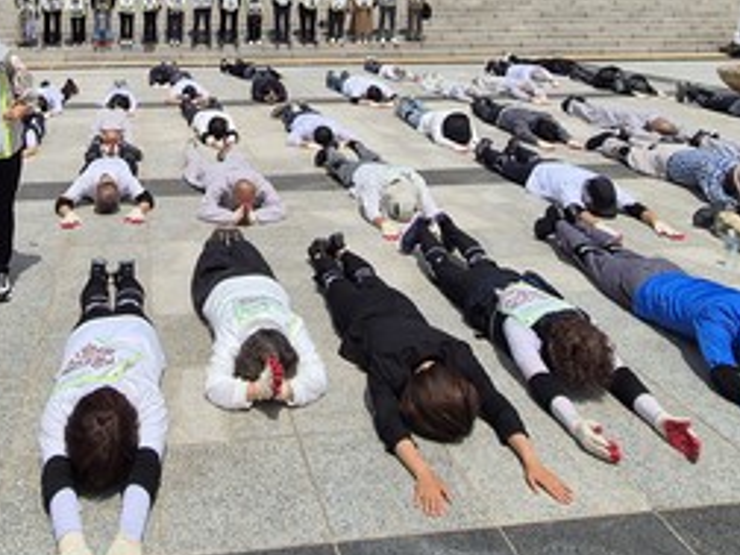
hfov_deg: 56.6
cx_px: 223
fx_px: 663
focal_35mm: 31
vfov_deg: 39.2
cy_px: -21
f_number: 2.2
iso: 50
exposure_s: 1/4208
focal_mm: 2.2
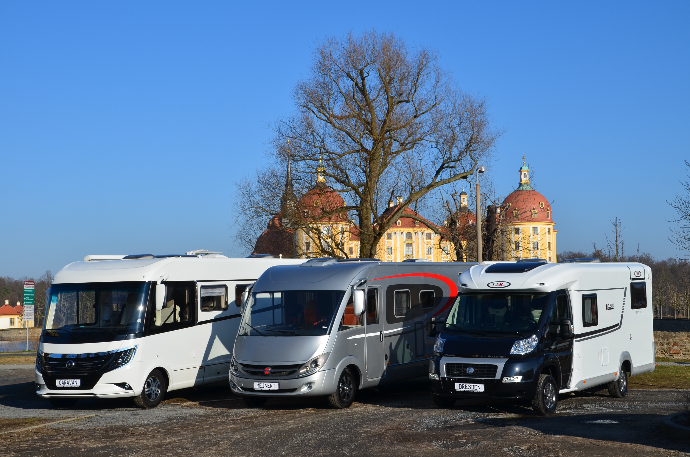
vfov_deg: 23.7
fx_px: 1090
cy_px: 228
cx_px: 345
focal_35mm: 57
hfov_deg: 35.1
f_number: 11
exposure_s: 1/200
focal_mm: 38
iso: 100
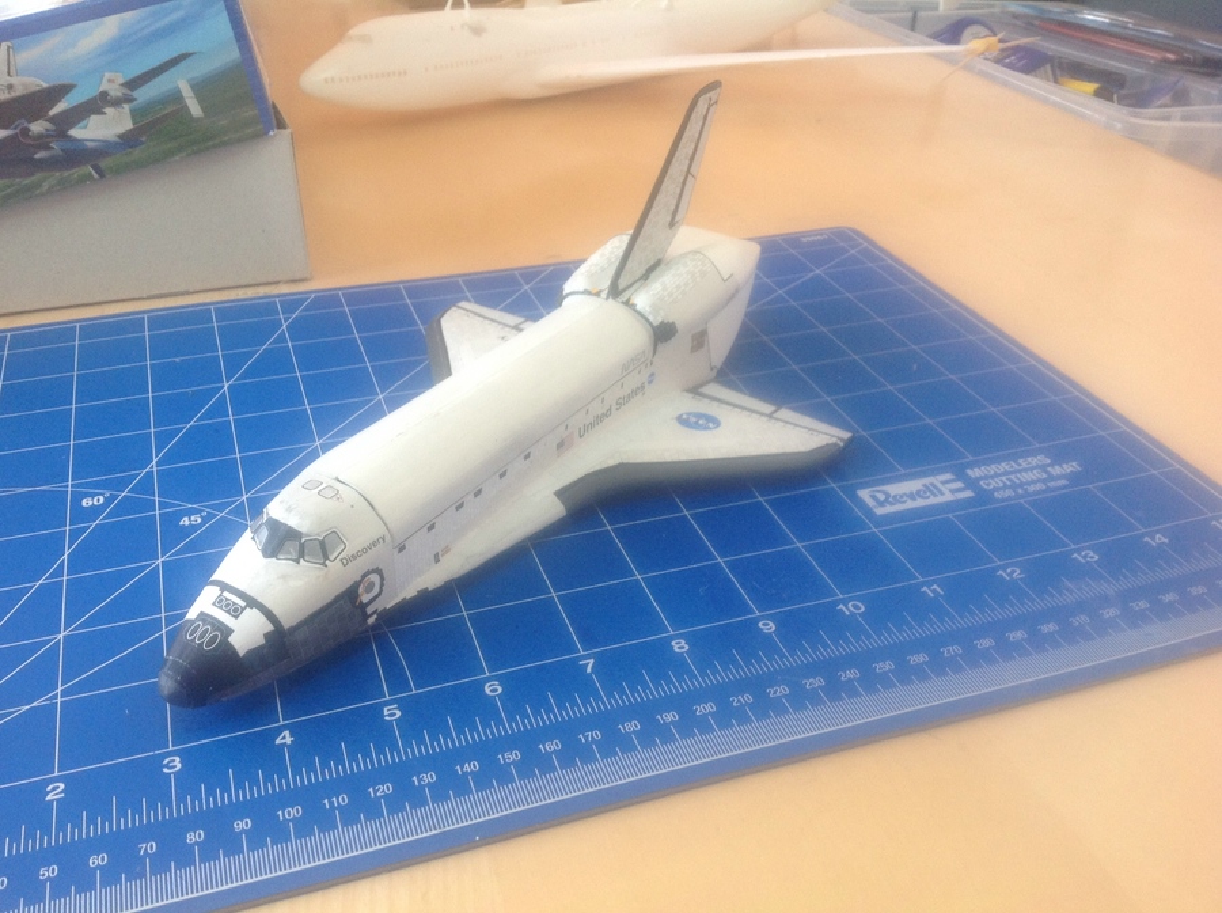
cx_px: 611
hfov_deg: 52.7
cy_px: 456
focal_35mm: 35
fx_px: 1234
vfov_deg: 40.6
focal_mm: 4.28
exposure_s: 1/100
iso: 80
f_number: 2.4
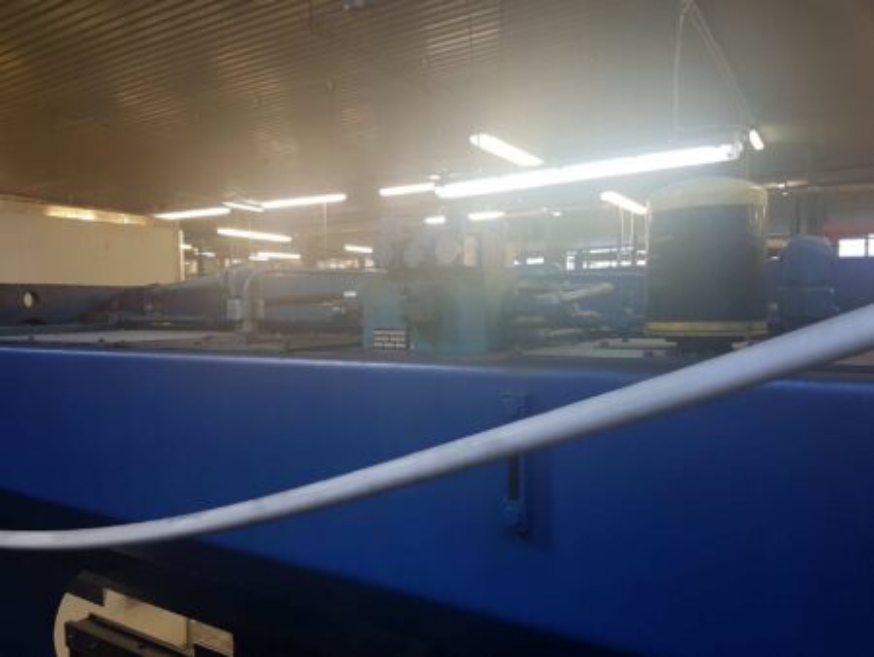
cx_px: 437
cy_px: 328
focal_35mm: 26
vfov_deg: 53.1
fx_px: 657
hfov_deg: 67.3
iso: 80
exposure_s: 1/50
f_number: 1.7
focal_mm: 4.2
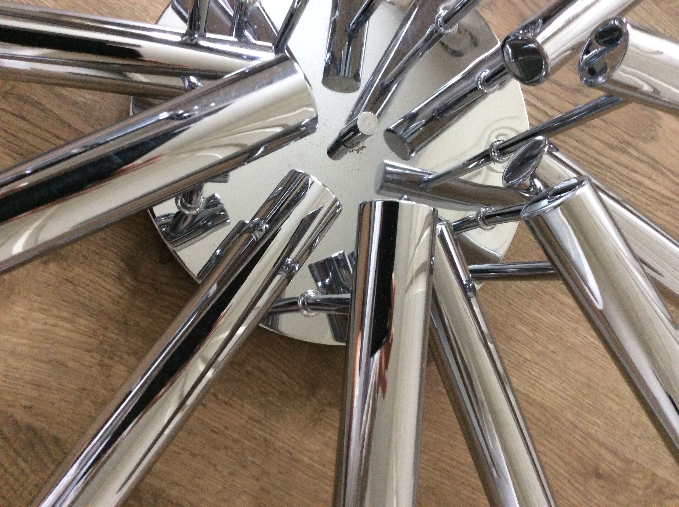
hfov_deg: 56.9
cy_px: 254
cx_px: 340
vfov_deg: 44.1
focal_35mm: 32
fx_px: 627
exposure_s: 1/25
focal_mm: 3.3
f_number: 2.4
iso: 250
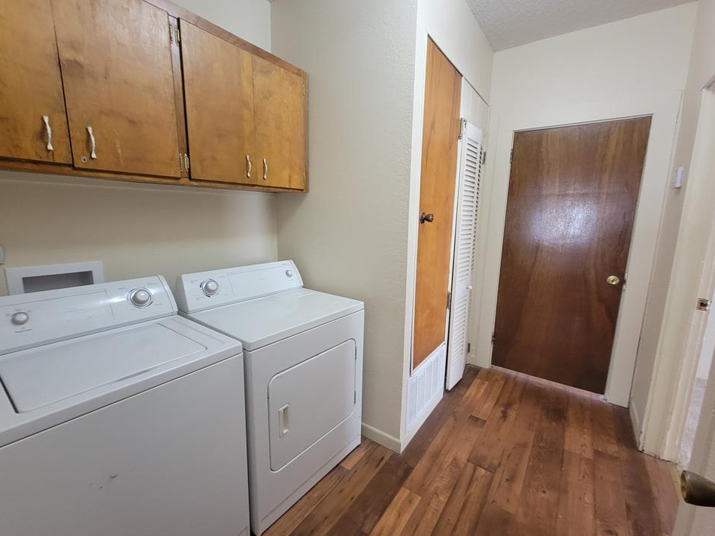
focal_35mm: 14
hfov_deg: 102.1
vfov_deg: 85.7
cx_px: 359
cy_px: 273
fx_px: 289
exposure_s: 1/30
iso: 400
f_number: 2.2
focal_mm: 2.2
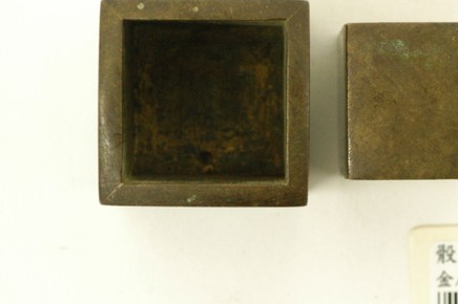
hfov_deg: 15.5
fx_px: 1678
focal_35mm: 132
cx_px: 311
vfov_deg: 10.4
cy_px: 137
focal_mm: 60
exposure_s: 1/8
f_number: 8
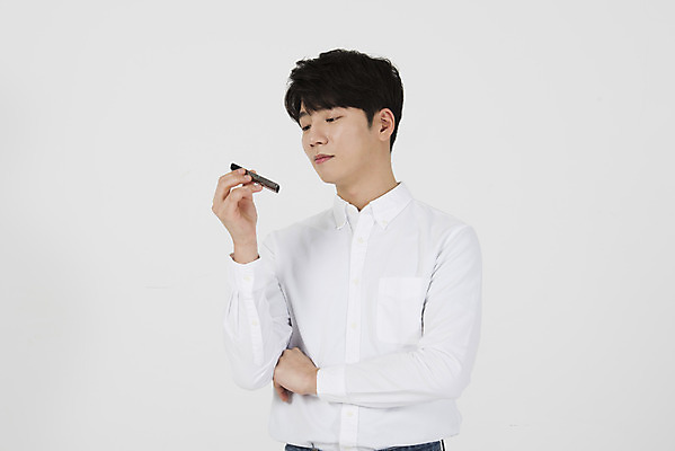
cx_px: 338
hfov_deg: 19.4
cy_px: 226
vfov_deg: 13.1
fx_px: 1970
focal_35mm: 105
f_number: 13
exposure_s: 1/125
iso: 100
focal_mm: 105
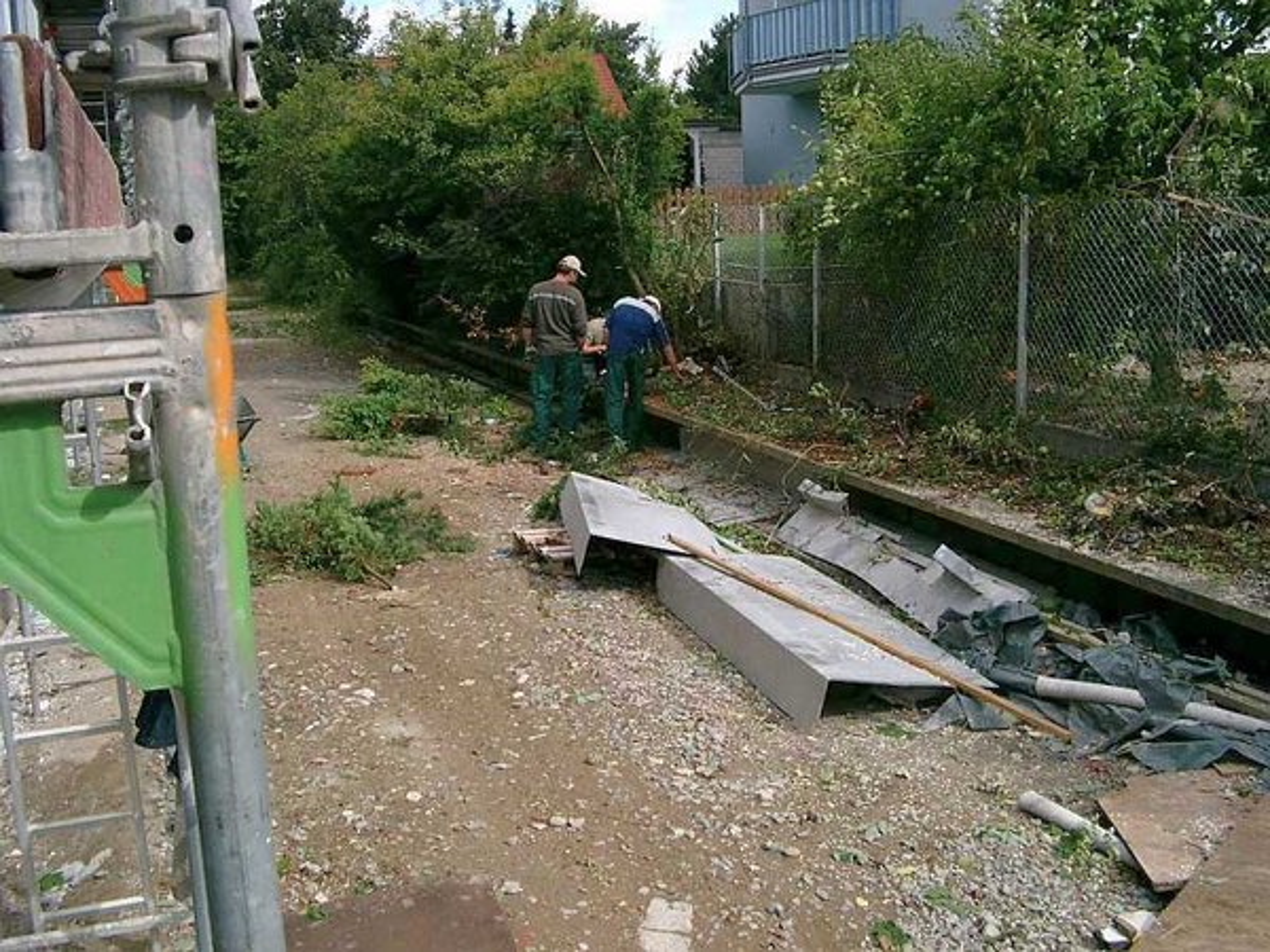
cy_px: 476
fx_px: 1357
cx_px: 635
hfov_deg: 50.1
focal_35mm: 37
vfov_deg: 38.7
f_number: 5
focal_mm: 7.6
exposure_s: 1/400
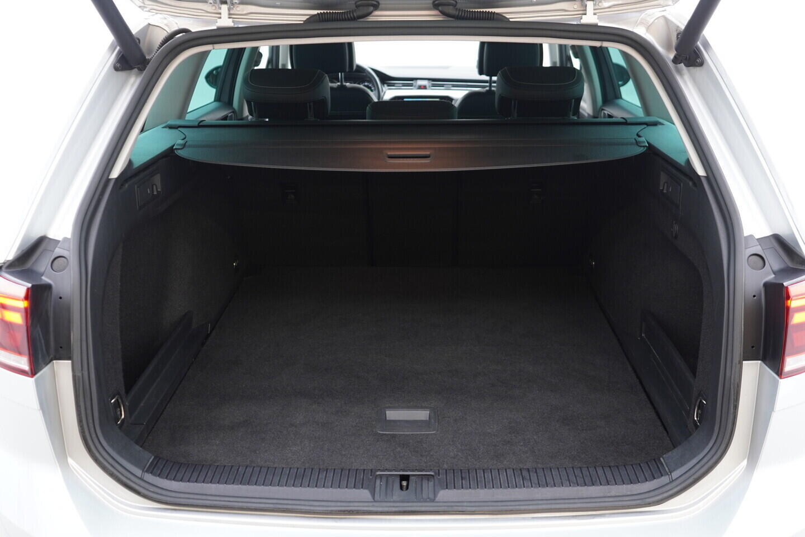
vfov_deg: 36.9
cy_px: 268
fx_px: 805
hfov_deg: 53.1
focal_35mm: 36
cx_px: 402
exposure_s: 1/40
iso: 320
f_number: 2.8
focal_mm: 24
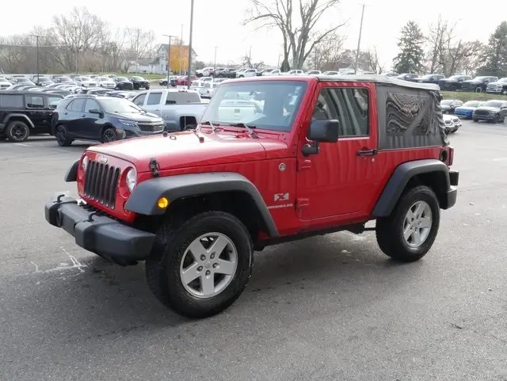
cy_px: 190
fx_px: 469
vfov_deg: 44.2
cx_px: 254
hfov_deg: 56.8
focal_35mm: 32
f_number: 20
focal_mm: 16
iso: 1250
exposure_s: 1/60
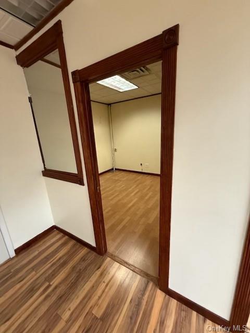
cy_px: 166
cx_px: 125
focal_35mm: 14
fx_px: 135
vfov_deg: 102.1
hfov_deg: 85.7
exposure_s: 1/43
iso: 640
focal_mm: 2.22
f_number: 2.2
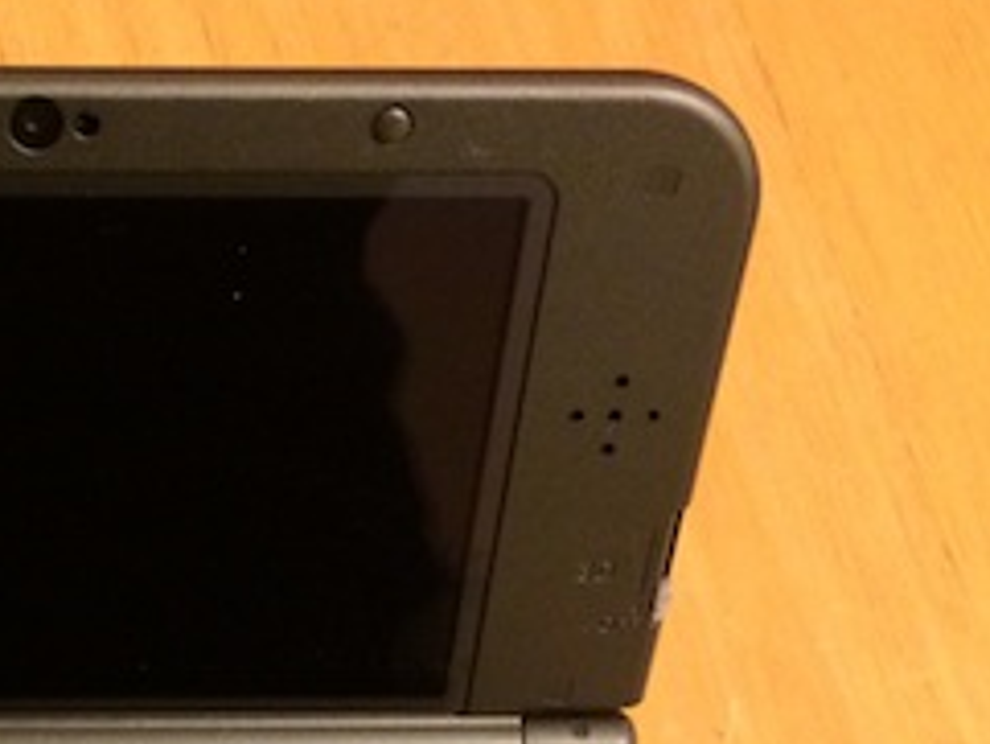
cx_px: -12
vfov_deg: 18.5
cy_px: 797
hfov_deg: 24.1
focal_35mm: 77
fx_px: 2203
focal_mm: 4.15
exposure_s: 1/30
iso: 250
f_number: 2.2
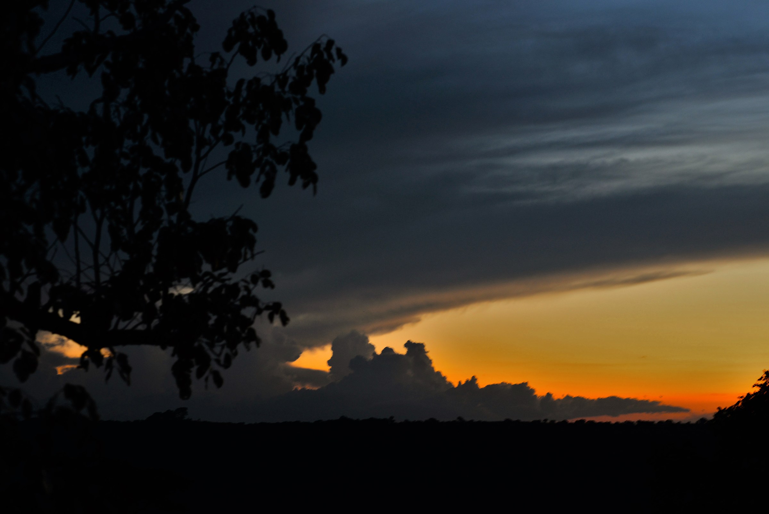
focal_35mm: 85
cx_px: 384
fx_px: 1816
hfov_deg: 23.9
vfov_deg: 16.1
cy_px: 257
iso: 800
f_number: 6.7
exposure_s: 1/15
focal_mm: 85
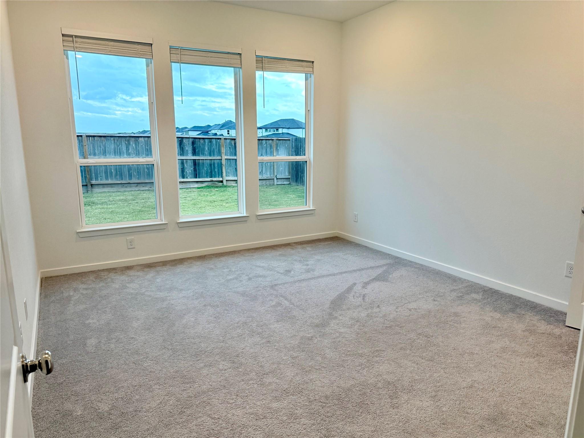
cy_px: 219
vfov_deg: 56.8
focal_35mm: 24
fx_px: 405
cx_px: 292
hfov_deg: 71.6
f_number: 1.78
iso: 200
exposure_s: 1/235
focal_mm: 6.76
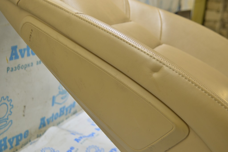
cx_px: 114
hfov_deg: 41.1
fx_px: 304
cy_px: 76
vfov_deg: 28.0
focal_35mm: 48
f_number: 5.6
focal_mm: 32
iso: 400
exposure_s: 1/20
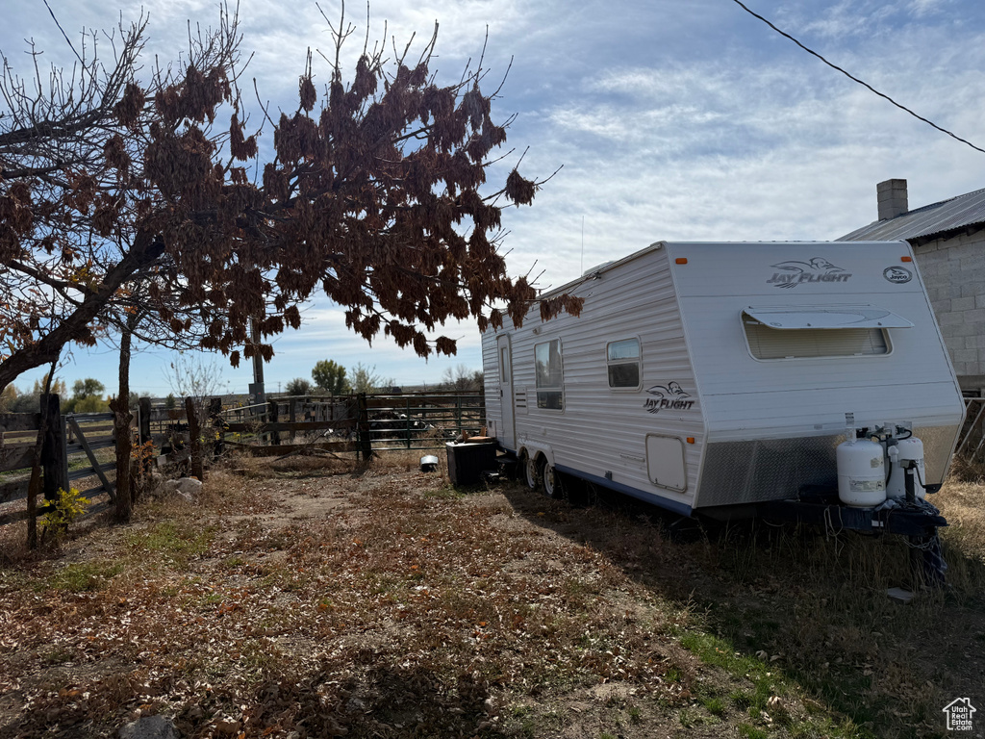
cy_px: 370
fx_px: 683
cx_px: 492
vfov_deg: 56.8
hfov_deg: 71.6
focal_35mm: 24
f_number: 1.78
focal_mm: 6.76
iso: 80
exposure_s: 1/10309
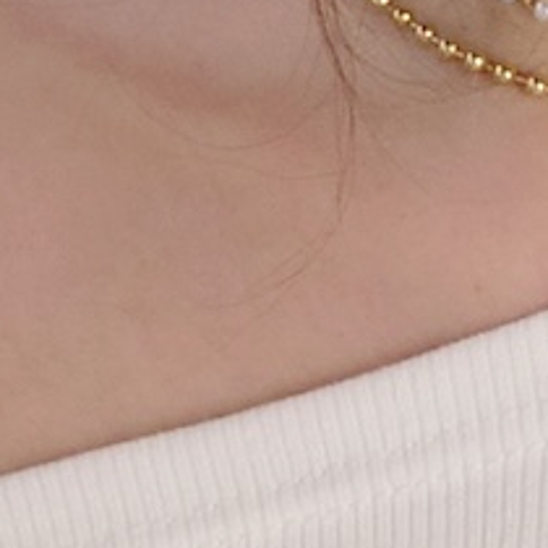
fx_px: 5696
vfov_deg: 5.5
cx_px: 673
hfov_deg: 5.5
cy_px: 538
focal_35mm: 318
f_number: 2.8
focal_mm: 18.3
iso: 1000
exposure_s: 1/30
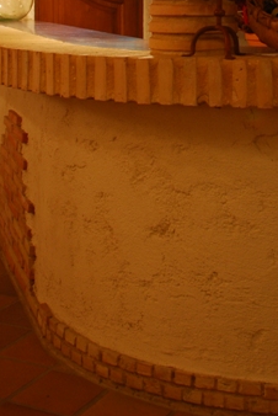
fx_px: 821
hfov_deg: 19.2
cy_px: -1
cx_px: 191
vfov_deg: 26.9
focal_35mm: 71
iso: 160
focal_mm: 20
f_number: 3.8
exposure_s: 1/4
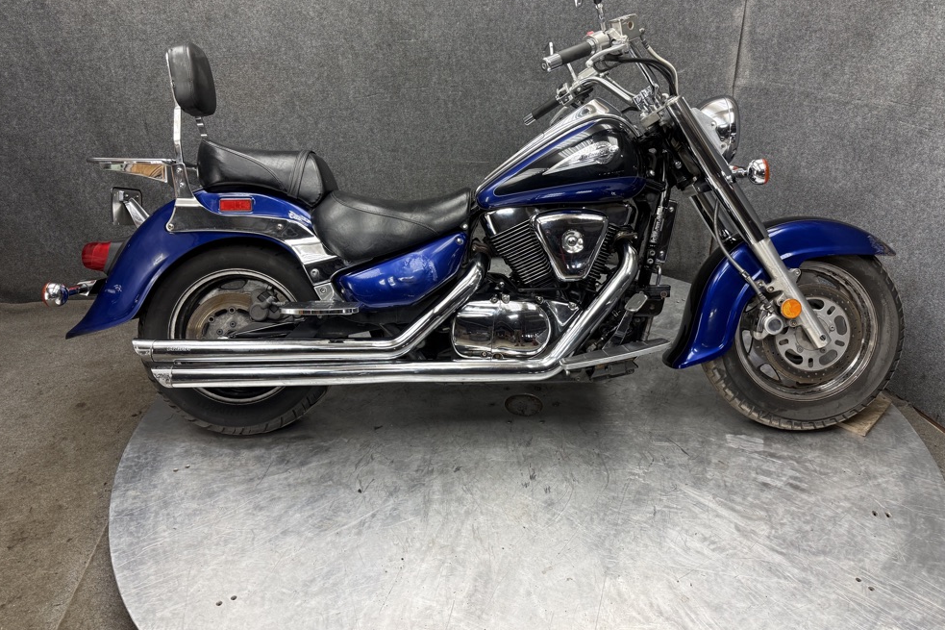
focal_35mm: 26
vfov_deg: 49.4
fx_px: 682
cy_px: 268
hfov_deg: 69.4
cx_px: 485
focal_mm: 6.76
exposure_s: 1/120
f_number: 1.78
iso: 160
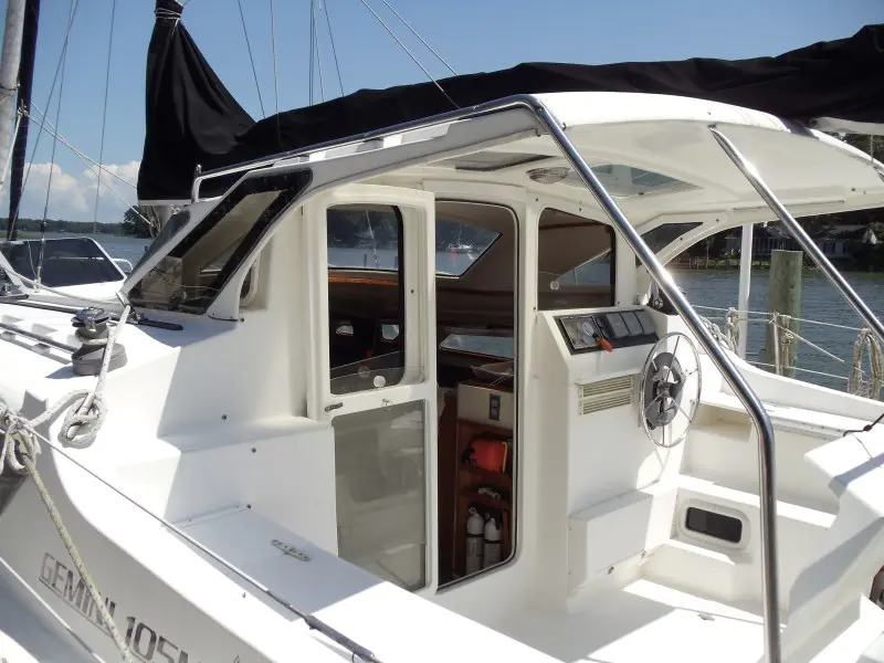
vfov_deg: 32.9
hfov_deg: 42.9
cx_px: 442
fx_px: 1124
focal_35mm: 44
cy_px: 332
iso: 100
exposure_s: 1/500
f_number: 7.1
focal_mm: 6
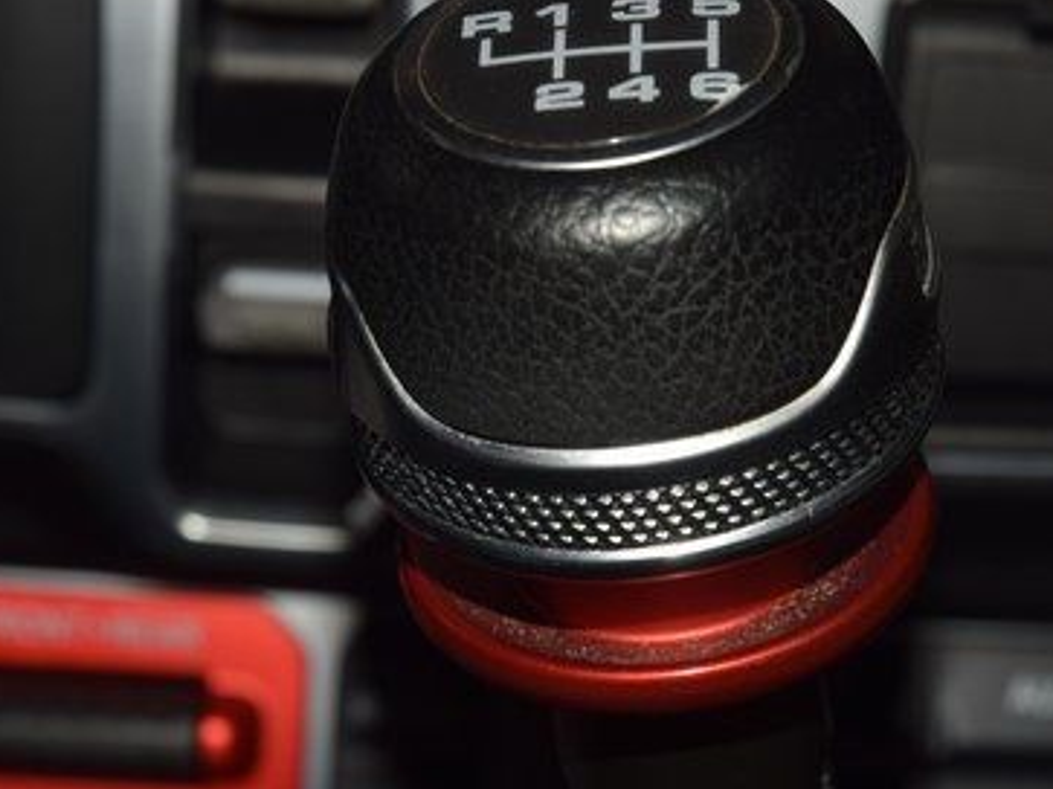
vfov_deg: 8.3
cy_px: 364
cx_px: 629
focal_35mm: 178
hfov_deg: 11.1
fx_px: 5413
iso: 100
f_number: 8
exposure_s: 1/125
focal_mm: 70
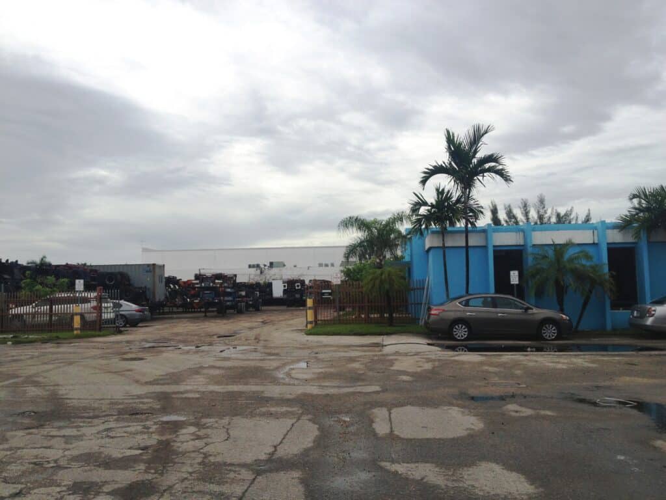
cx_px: 333
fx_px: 673
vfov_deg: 40.7
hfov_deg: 52.6
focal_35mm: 35
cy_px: 250
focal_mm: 4.28
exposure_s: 1/2208
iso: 50
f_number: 2.4
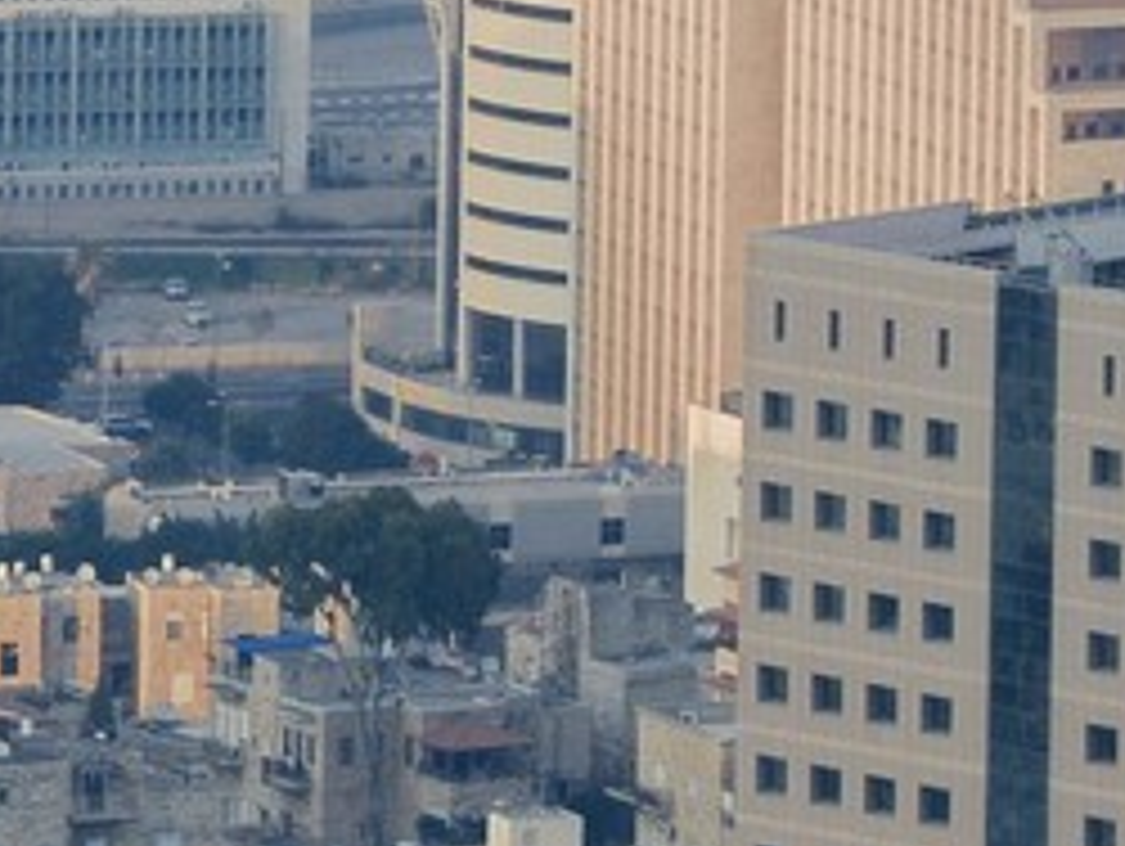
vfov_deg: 1.9
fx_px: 24984
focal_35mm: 768
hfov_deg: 2.6
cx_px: -2066
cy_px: 216
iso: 400
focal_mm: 125
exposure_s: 1/250
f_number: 8
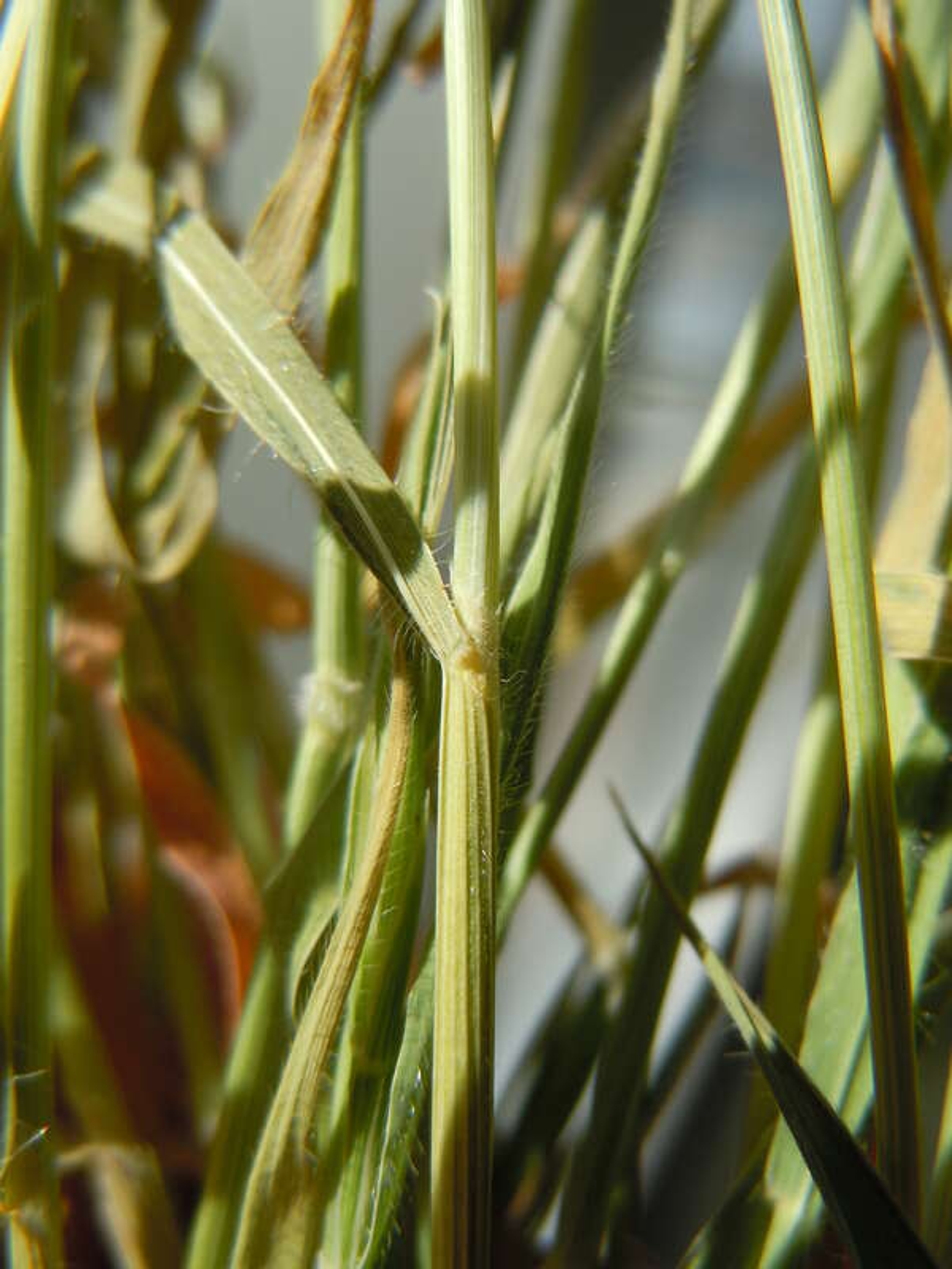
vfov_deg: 60.0
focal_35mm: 30
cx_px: 476
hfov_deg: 46.8
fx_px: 1100
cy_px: 634
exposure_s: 1/640
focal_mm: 5.4
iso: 100
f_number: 3.5
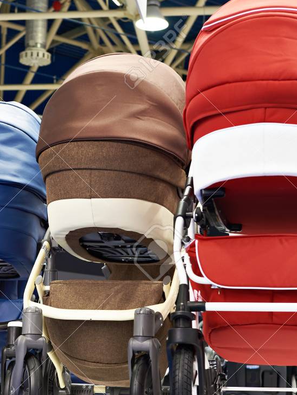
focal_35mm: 96
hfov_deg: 15.3
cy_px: 231
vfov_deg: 20.4
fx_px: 1098
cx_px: 57
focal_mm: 56
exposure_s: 1/30
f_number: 5.6
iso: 400
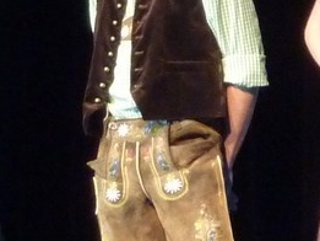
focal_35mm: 460
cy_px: 58
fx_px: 4254
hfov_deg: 4.3
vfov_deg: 3.2
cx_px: 468
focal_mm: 13.7
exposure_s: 1/13
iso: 400
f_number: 4.2
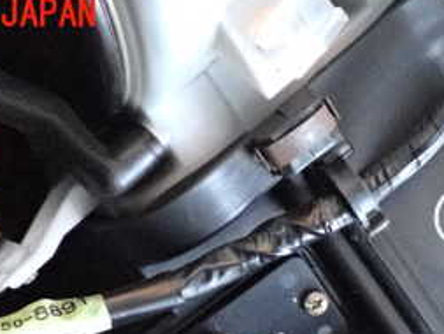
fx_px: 1155
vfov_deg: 15.9
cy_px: 388
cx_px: 304
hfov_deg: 21.7
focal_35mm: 90
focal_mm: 6.83
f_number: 2.7
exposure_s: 1/125
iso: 5000
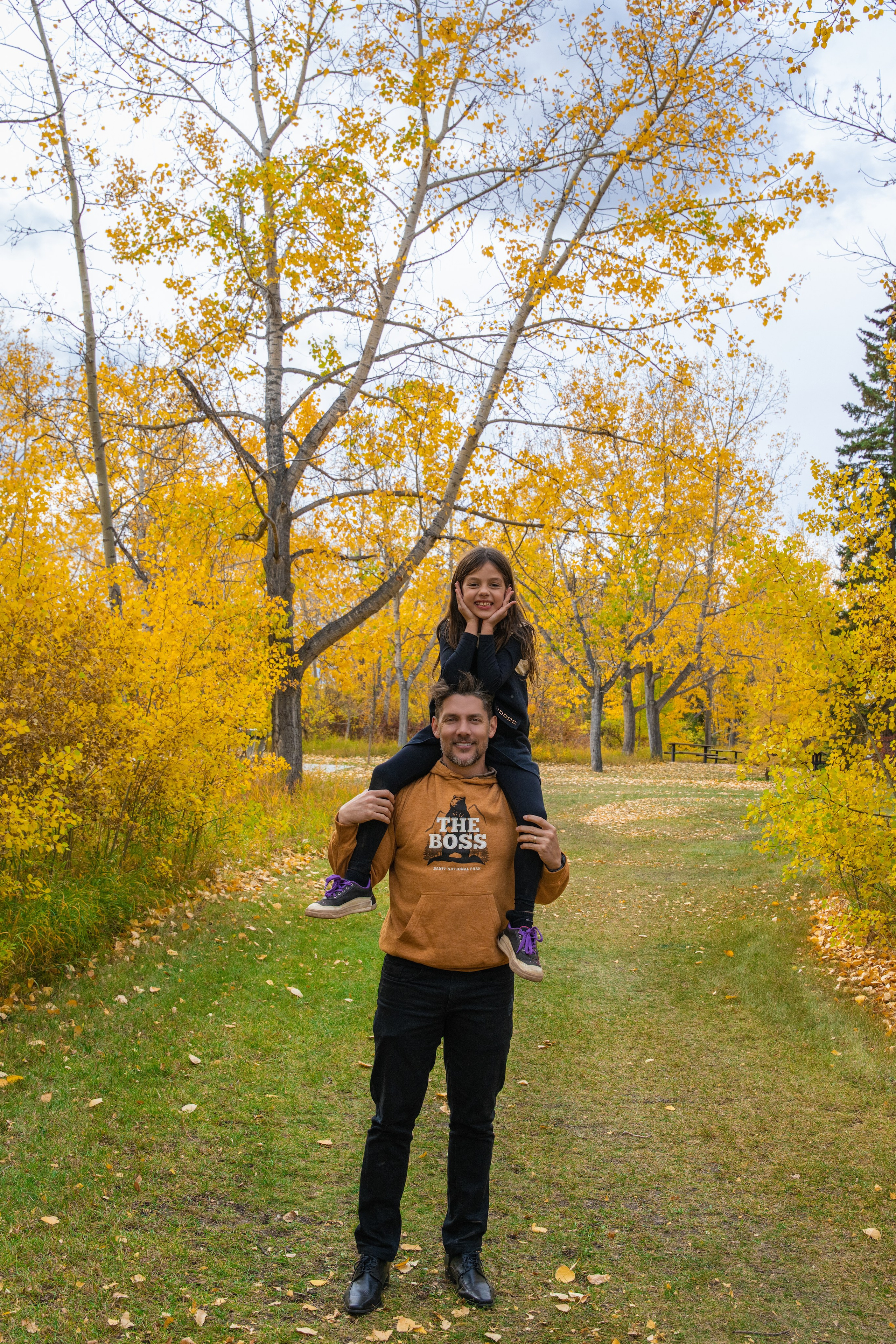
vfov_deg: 59.3
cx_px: 448
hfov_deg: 41.6
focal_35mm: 32
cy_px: 672
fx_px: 1180
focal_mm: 31.6
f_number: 5.6
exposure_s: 1/640
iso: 320
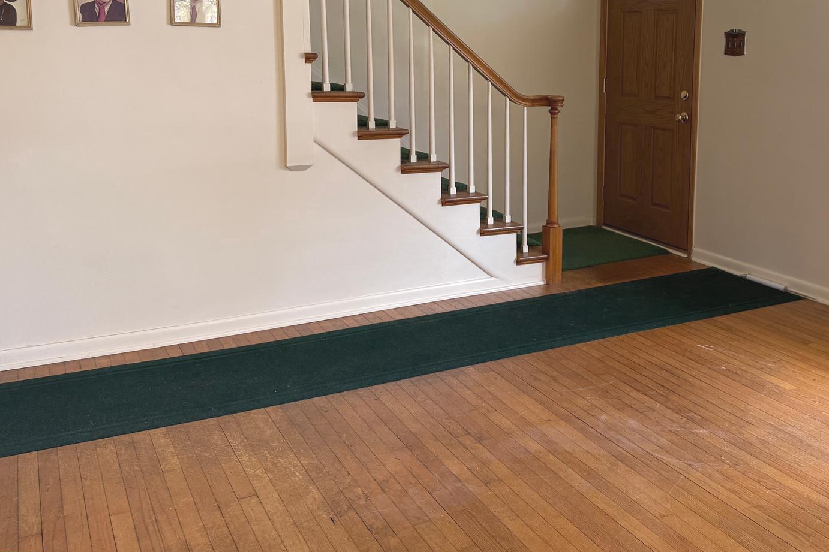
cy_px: 143
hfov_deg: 51.5
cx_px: 508
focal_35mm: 37
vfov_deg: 35.2
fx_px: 852
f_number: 1.78
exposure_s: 1/237
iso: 200
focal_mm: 6.76
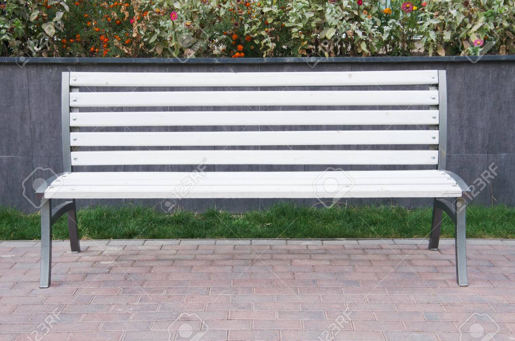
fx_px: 771
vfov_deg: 24.9
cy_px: 170
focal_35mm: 54
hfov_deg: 36.9
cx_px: 258
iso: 200
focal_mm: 36
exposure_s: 1/80
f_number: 11
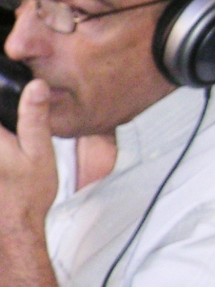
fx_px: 1310
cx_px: -223
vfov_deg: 12.5
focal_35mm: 158
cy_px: 226
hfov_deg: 8.8
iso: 160
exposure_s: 1/45
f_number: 2.8
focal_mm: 6
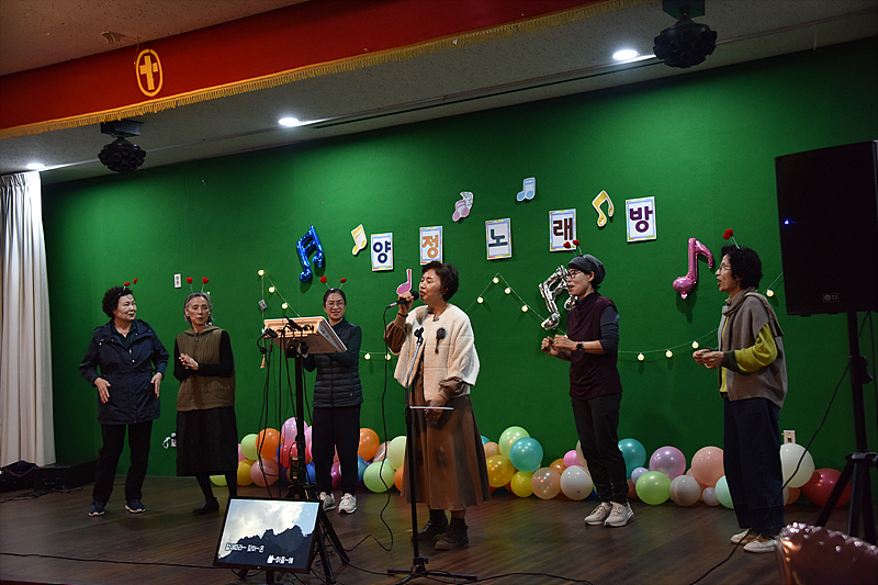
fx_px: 1073
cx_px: 439
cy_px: 292
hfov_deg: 44.5
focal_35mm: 44
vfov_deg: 30.5
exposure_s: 1/125
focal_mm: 44
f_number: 4.5
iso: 2000
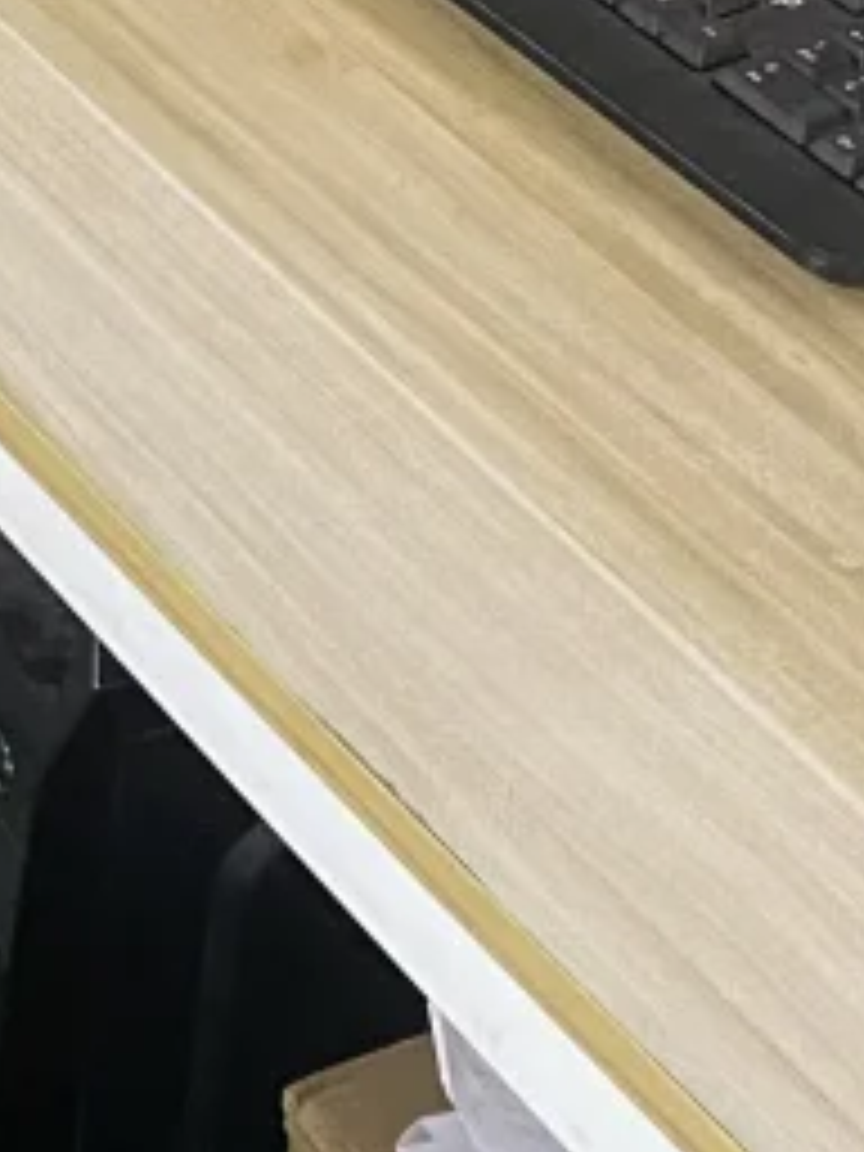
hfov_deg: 10.0
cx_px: -198
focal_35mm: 146
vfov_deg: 13.2
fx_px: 4859
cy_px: -243
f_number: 1.8
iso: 250
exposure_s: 1/50
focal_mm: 4.25
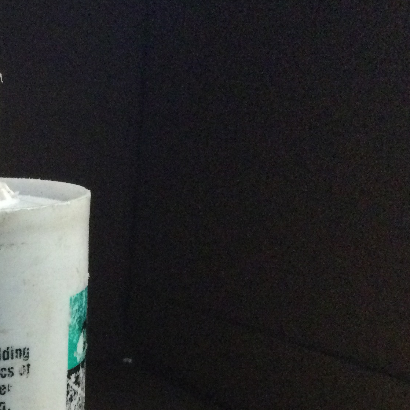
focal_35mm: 80
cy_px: 381
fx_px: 1072
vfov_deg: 21.1
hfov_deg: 19.8
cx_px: -132
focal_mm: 3.3
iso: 320
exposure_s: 1/15
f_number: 2.4
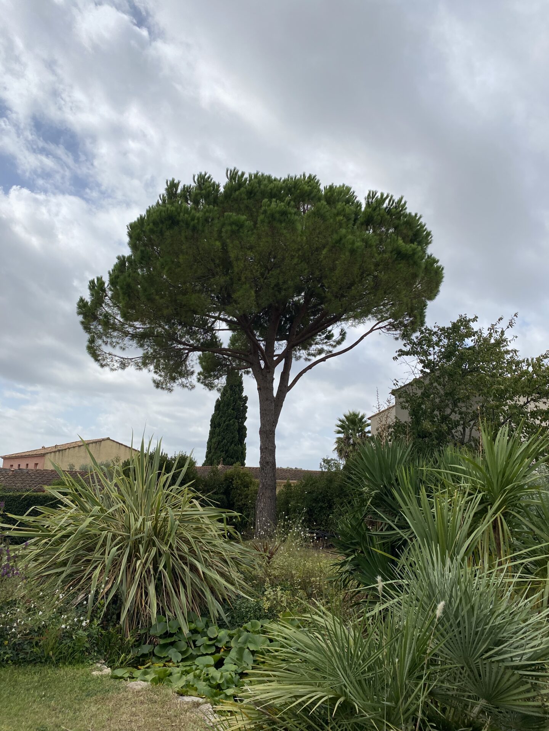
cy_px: 366
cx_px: 274
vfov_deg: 67.3
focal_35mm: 26
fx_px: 550
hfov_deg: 53.1
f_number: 1.8
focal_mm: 4.25
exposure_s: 1/3846
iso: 32
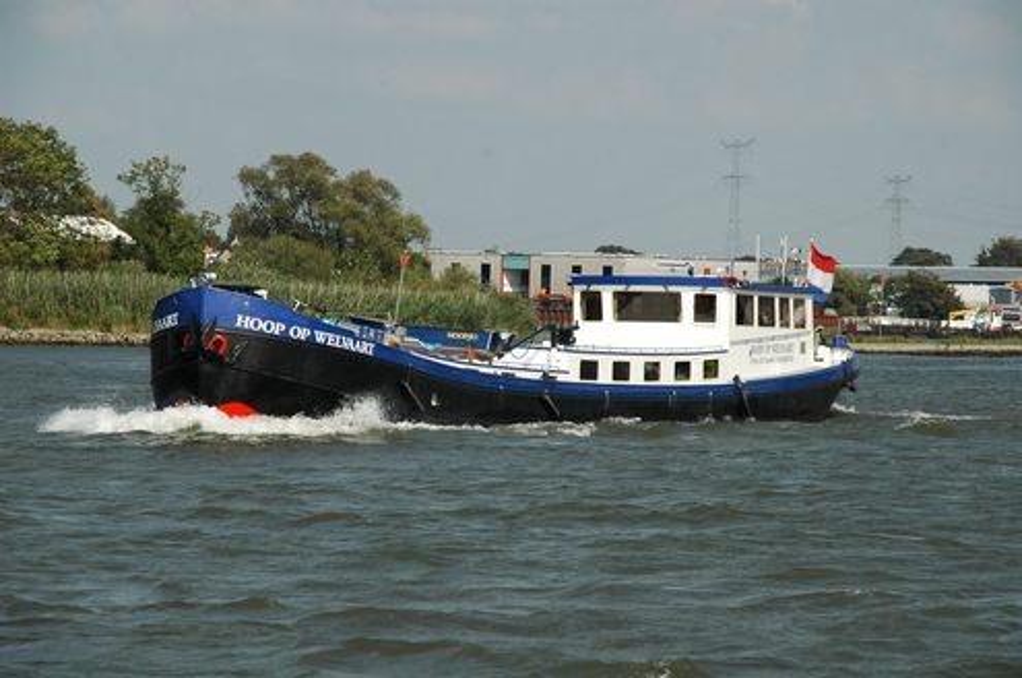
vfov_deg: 7.9
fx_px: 4930
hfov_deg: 11.8
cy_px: 339
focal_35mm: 174
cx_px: 511
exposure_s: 1/500
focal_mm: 116
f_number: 10
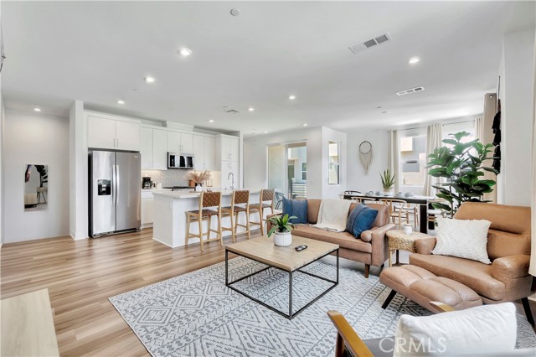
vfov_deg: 77.3
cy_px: 178
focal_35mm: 15
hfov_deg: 100.4
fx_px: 223
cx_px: 268
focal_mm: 10
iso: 100
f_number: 5.6
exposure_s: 1/25
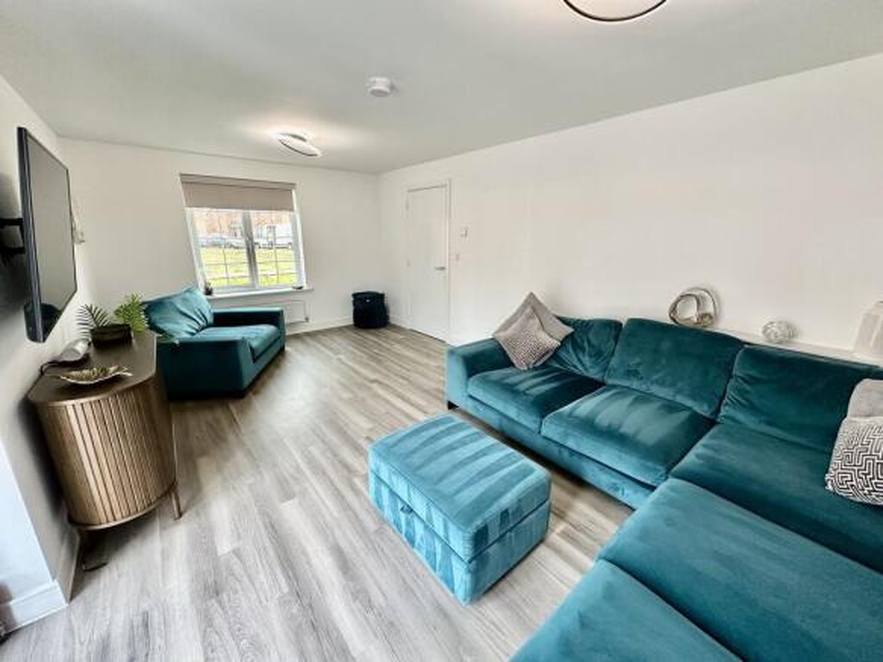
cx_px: 442
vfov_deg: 85.7
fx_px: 357
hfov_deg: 102.1
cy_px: 331
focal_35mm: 14
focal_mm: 2.22
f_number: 2.2
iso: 200
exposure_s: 1/99
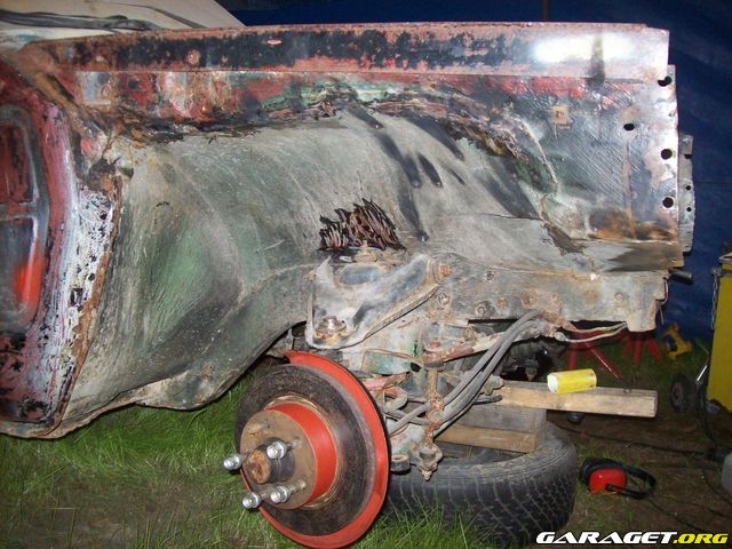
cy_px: 274
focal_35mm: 36
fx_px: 761
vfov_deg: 39.7
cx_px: 366
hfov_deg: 51.4
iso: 200
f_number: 2.7
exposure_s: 1/64
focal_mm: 6
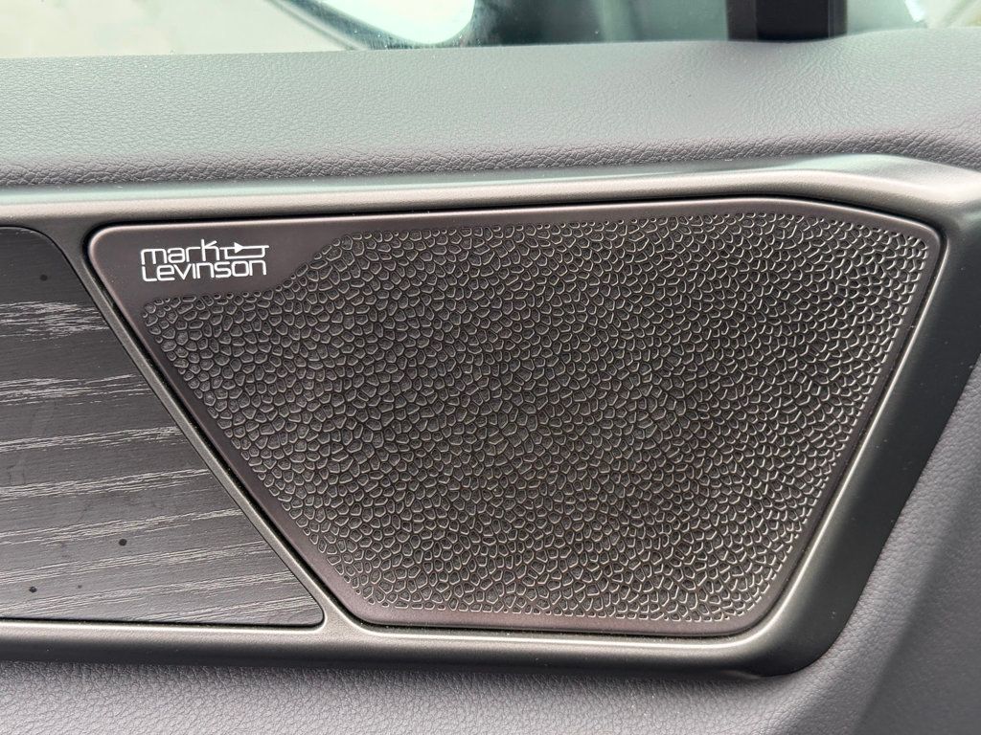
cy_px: 368
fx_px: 1360
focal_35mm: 48
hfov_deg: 39.7
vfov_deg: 30.3
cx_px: 490
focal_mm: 6.76
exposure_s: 1/257
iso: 64
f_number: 1.78
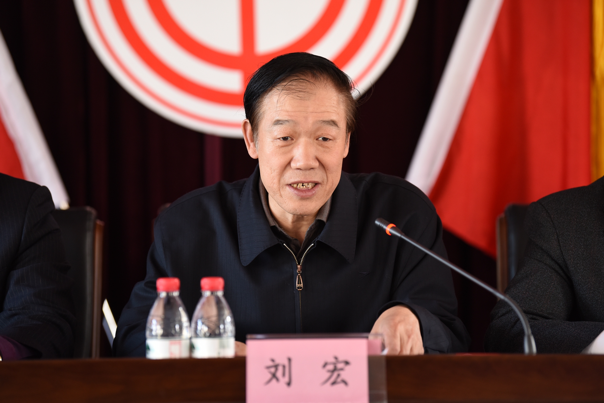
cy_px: 202
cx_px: 302
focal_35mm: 140
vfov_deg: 9.8
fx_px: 2349
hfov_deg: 14.6
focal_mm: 140
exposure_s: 1/80
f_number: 2.8
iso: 800
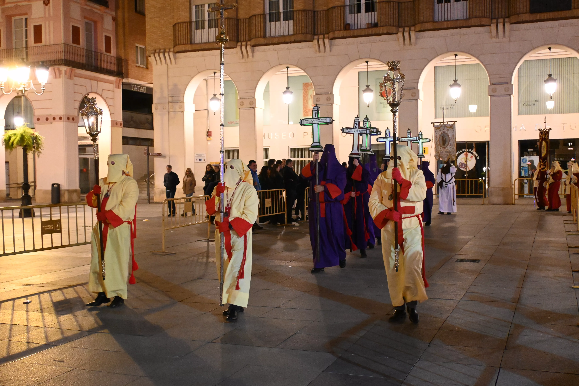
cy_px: 193
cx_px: 290
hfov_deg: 48.7
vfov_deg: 33.6
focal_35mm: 40
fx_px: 639
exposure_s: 1/100
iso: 6400
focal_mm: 26.5
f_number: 5
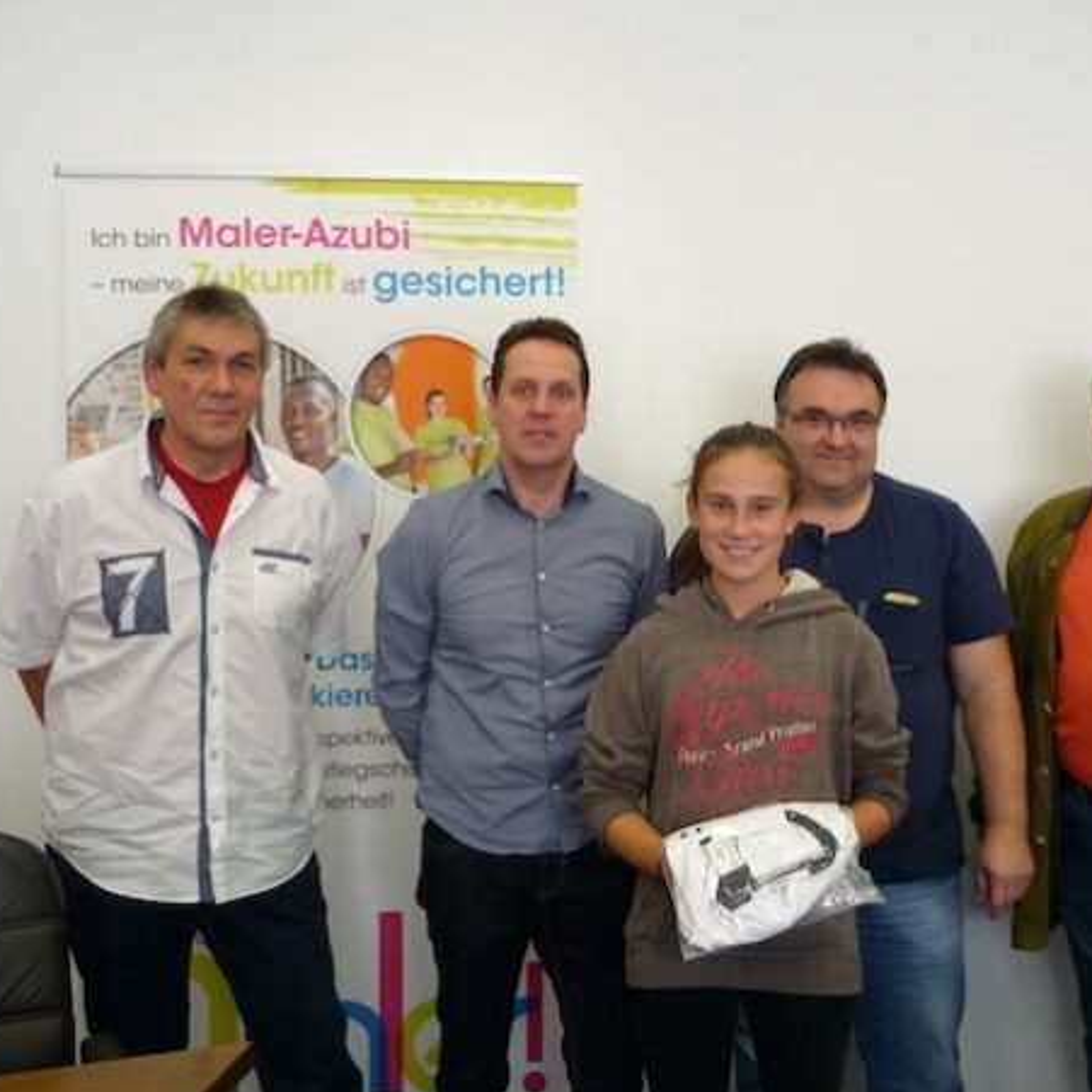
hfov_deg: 41.4
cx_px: 712
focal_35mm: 40
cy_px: 557
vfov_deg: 41.9
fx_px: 1428
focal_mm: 5.5
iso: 250
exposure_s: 1/30
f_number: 2.8
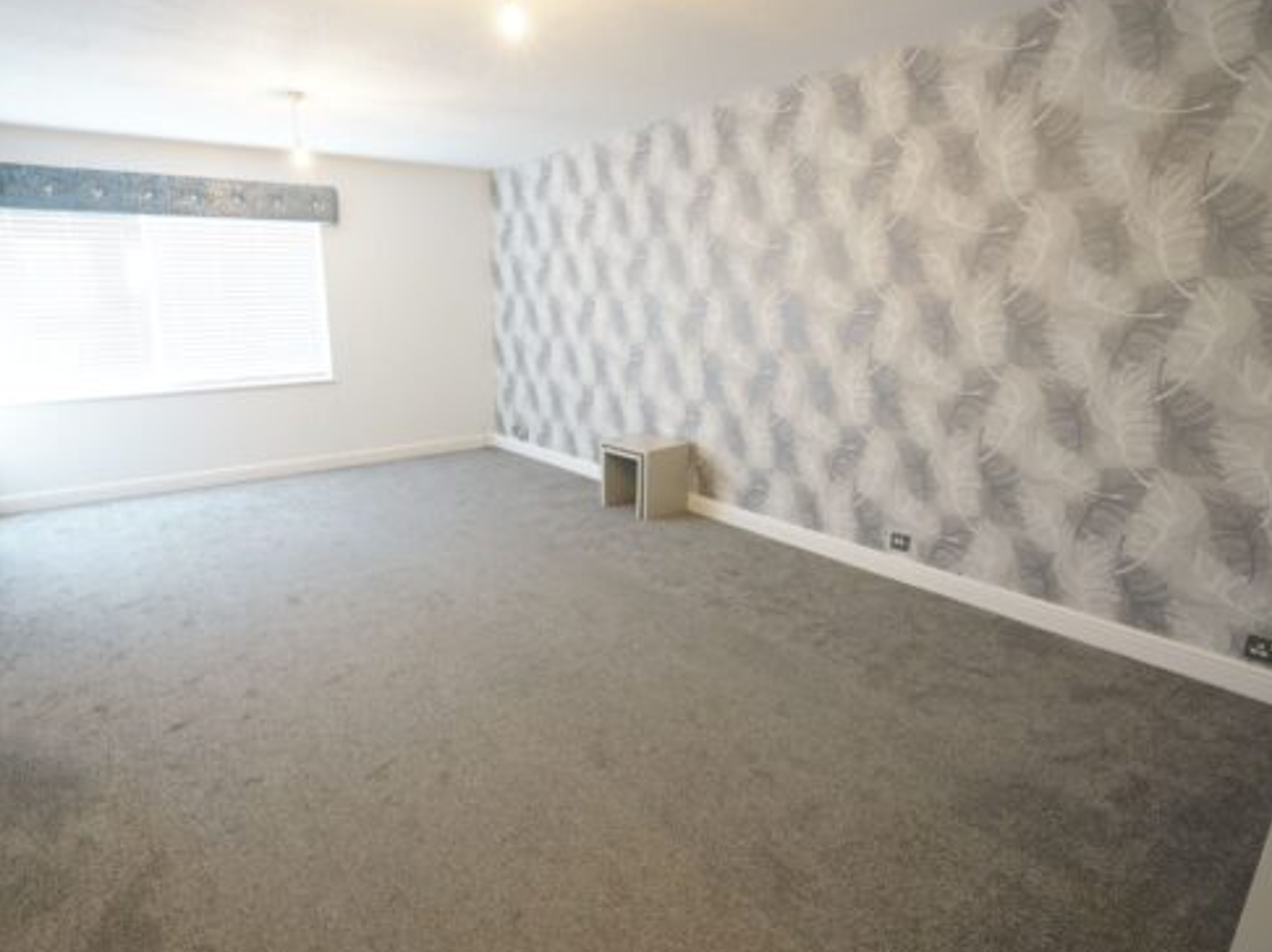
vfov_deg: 68.6
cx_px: 529
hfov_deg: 84.0
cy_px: 489
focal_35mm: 19
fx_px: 698
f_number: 4.5
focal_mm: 16
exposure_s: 1/8
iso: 400
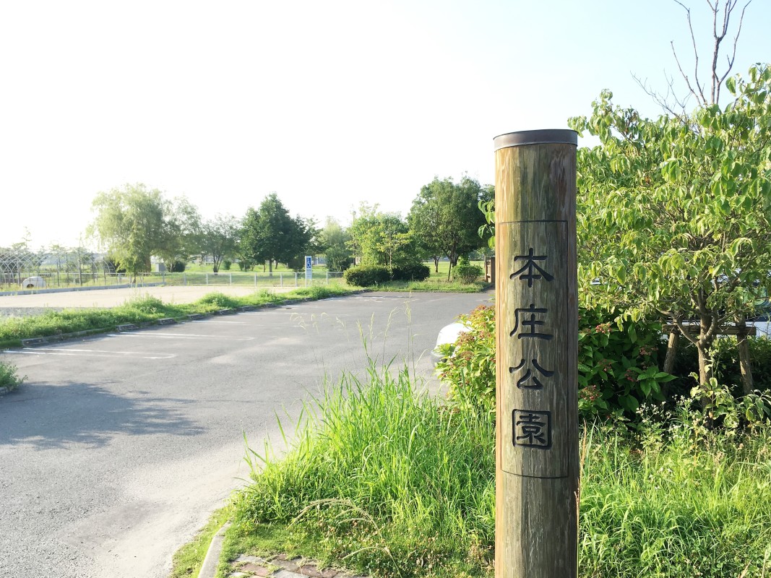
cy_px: 289
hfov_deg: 61.7
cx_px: 386
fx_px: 646
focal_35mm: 29
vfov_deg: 48.2
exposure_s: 1/411
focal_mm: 4.15
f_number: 2.2
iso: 25
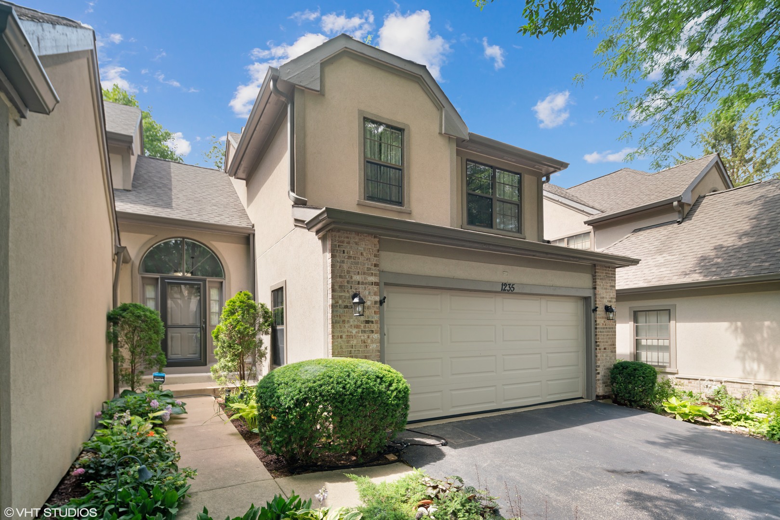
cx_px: 390
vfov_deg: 70.5
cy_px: 260
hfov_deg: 93.3
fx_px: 368
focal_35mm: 17
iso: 400
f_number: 8
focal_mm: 17
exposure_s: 1/250
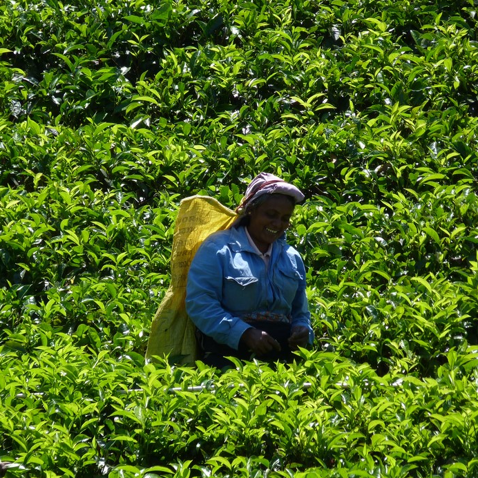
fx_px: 8280
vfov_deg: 3.3
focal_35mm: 530
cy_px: 240
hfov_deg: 3.3
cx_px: 241
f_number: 5.6
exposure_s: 1/200
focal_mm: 80.1
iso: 80
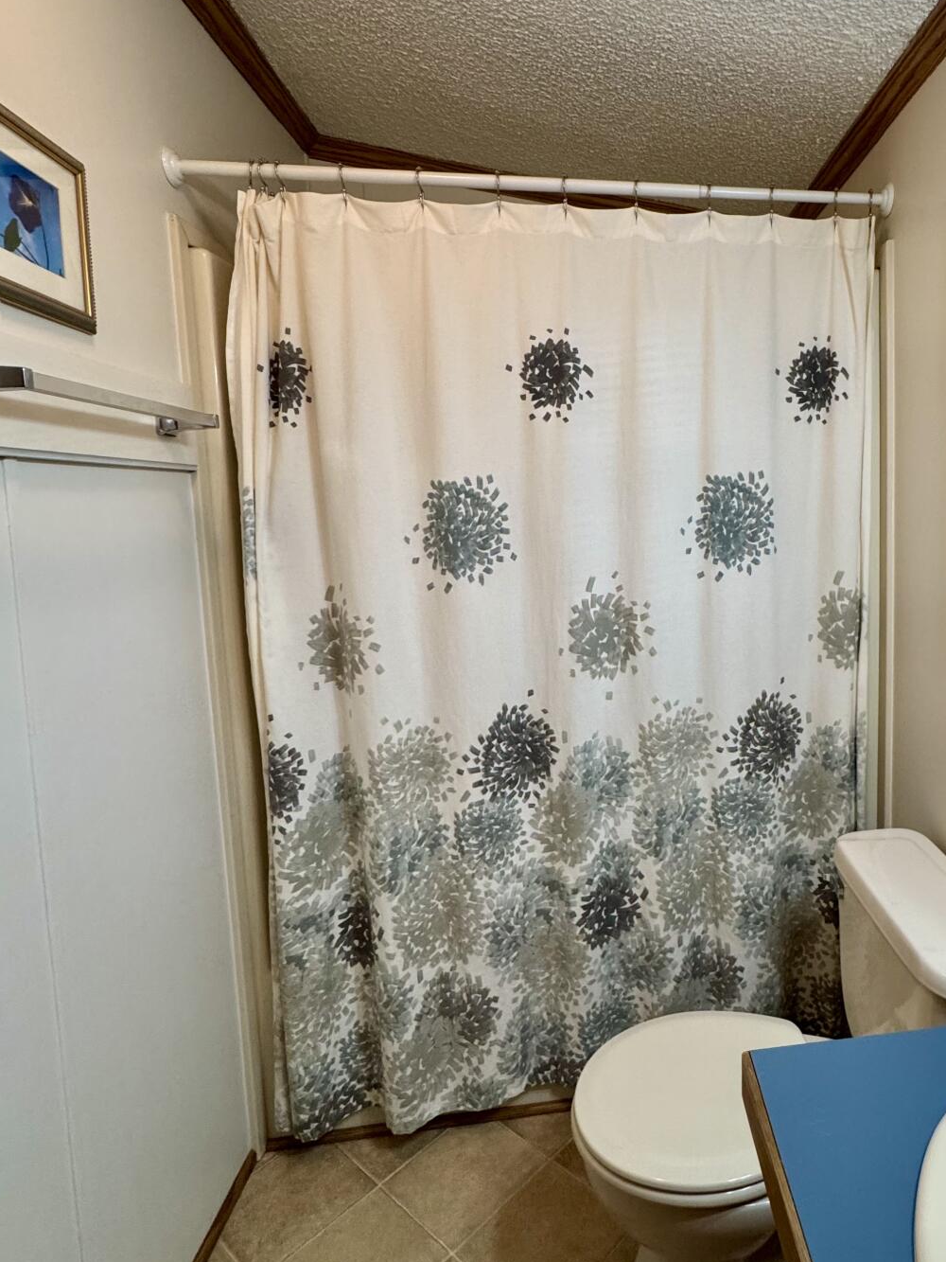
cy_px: 570
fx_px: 765
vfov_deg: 78.8
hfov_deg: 60.4
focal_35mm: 21
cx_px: 694
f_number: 2.2
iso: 200
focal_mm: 2.22
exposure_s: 1/120
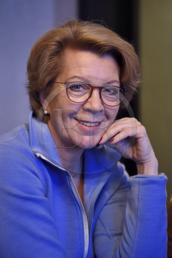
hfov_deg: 19.4
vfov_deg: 28.9
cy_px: 129
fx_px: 502
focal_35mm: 70
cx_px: 86
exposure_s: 1/30
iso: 800
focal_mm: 70
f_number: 3.2
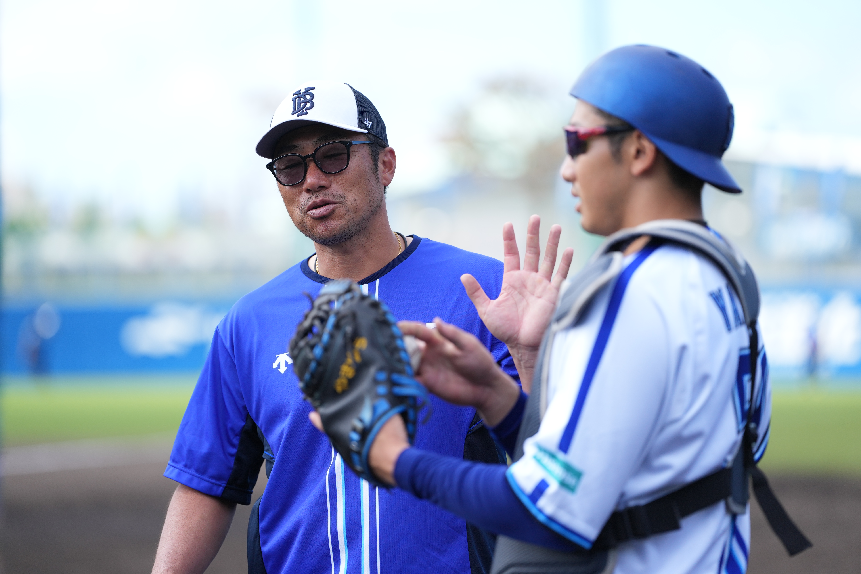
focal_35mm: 188
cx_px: 430
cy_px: 287
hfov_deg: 10.9
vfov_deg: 7.3
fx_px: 4496
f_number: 2.8
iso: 400
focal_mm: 188
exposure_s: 1/2000
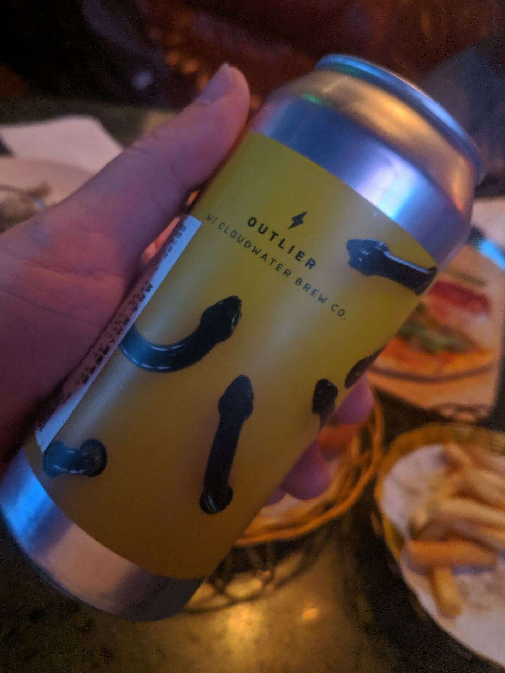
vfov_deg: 61.6
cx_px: 238
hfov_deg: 48.2
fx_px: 564
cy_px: 319
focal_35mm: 29
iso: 894
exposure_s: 1/15
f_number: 1.8
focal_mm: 4.44
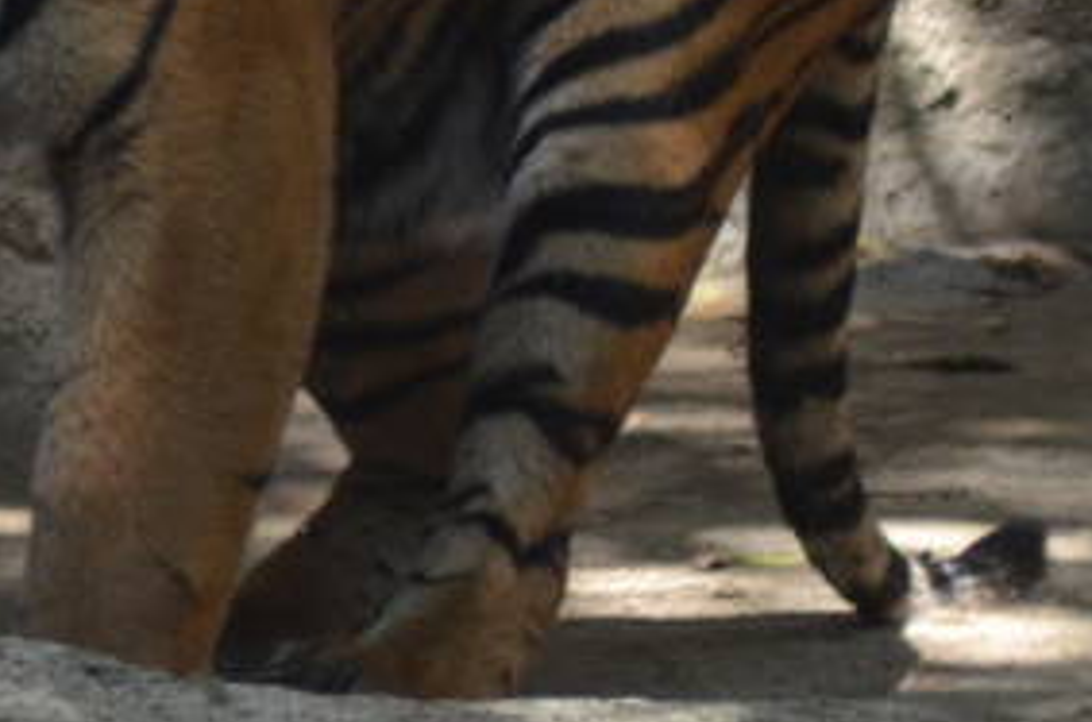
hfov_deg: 1.2
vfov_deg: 0.8
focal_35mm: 1655
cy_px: -135
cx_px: 54
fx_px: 50057
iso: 800
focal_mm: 195
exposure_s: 1/1000
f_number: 4.8
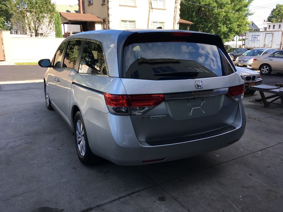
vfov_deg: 48.2
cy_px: 106
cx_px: 142
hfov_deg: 61.7
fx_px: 237
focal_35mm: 29
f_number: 2.2
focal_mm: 4.15
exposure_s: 1/366
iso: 25
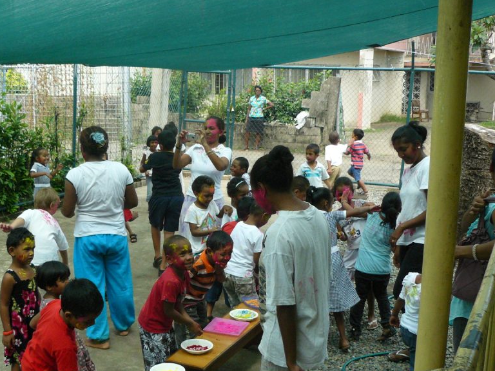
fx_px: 686
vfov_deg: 30.2
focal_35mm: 48
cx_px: 179
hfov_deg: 39.3
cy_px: 222
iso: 200
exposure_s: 1/800
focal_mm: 6
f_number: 3.2
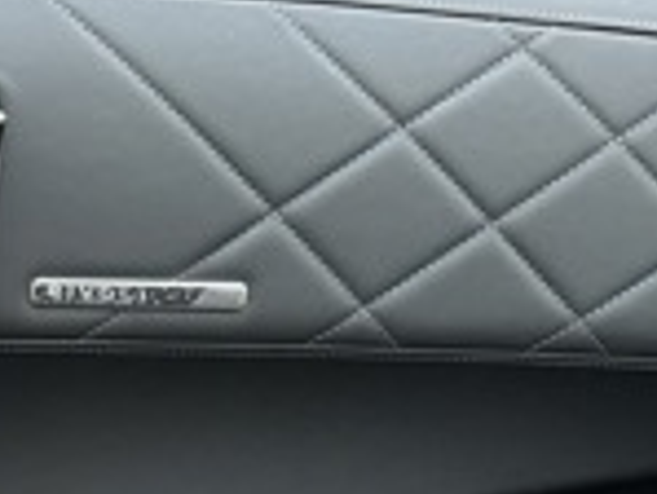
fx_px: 2450
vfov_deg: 10.4
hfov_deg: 14.3
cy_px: 1050
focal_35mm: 129
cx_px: -331
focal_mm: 6.76
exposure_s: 1/51
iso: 800
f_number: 1.78
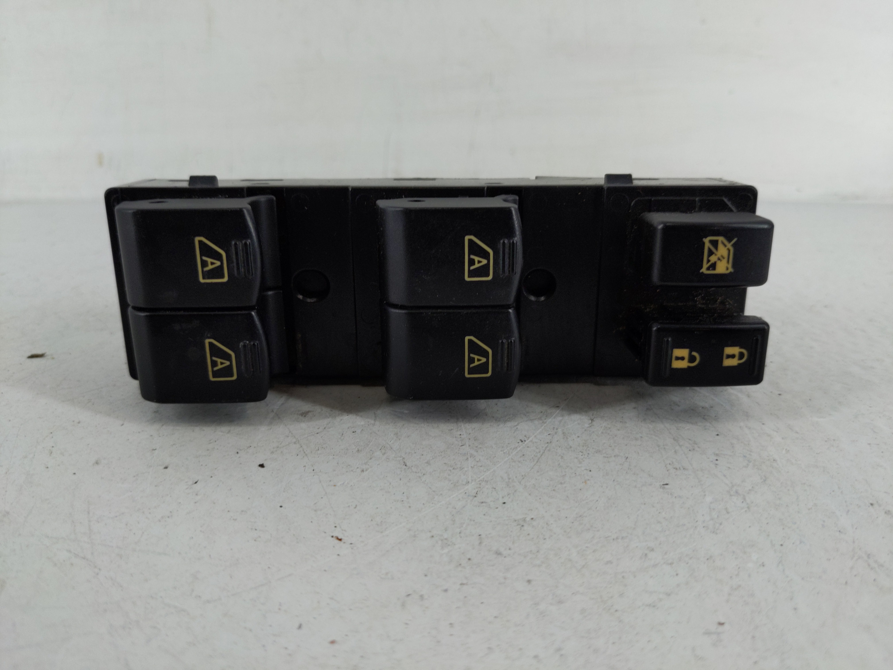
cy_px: 335
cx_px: 446
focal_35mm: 25
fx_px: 645
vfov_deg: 54.9
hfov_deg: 69.4
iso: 55
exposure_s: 1/113
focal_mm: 4.38
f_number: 1.73
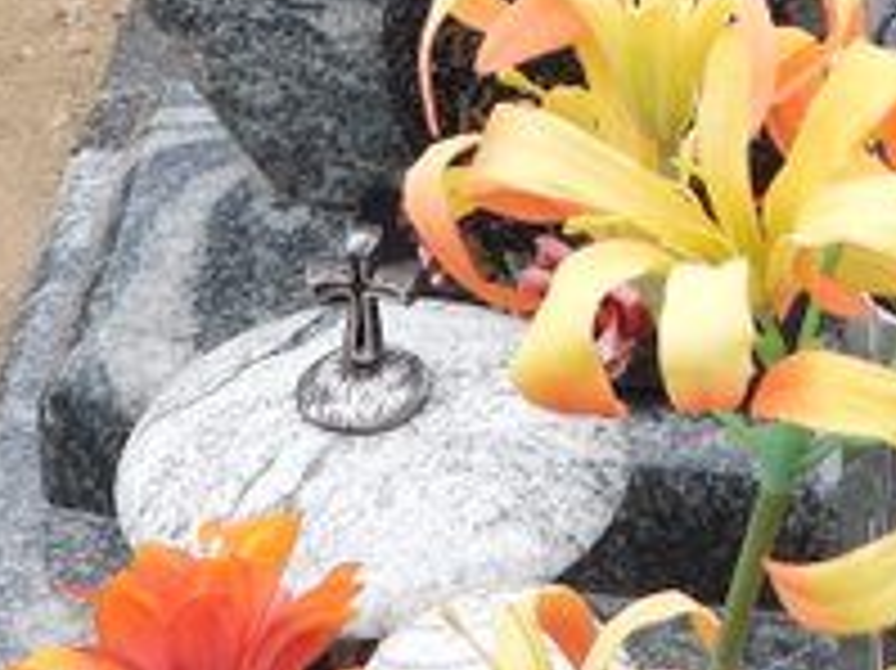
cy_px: -908
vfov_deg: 8.3
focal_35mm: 165
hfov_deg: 11.7
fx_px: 4268
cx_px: 1135
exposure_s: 1/250
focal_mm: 5.8
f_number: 3.2
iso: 100
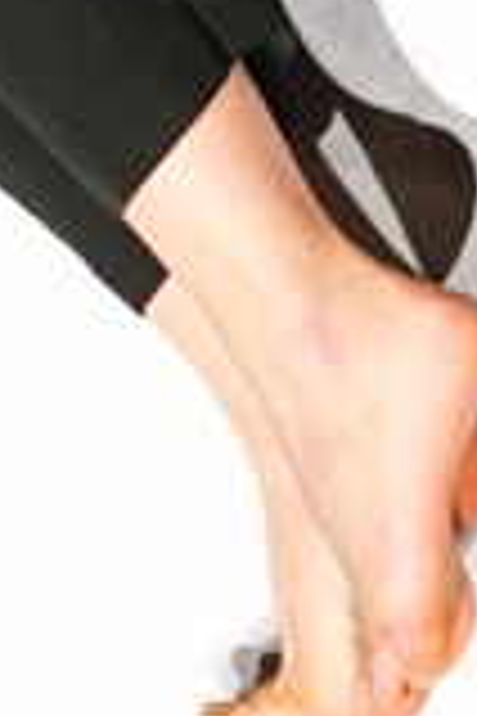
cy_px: -104
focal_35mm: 113
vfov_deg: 17.4
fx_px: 2246
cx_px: -416
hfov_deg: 11.2
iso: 640
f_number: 3.2
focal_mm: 25
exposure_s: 1/200
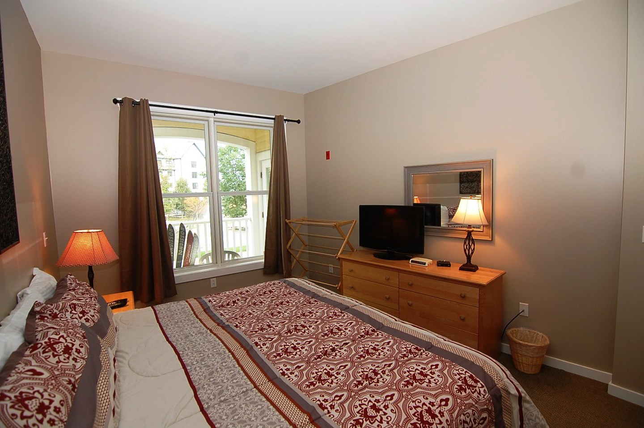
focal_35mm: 16
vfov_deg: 71.9
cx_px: 322
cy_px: 214
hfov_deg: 95.0
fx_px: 295
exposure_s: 1/60
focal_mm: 11
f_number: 4
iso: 400
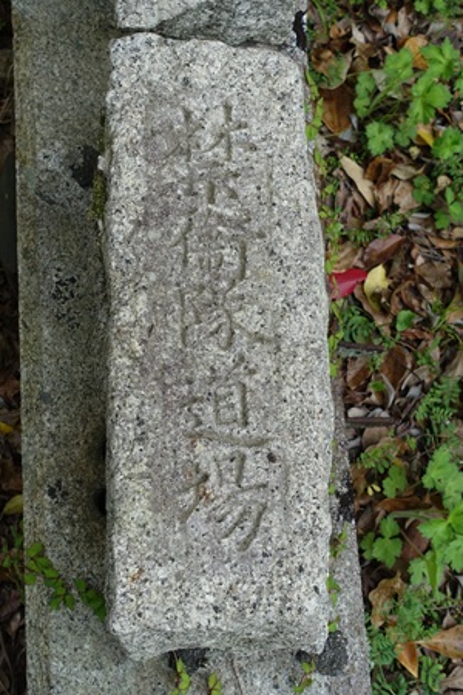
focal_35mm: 49
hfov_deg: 27.5
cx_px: 232
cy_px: 348
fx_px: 945
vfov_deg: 40.3
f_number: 4
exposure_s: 1/125
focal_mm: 17.9
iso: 125
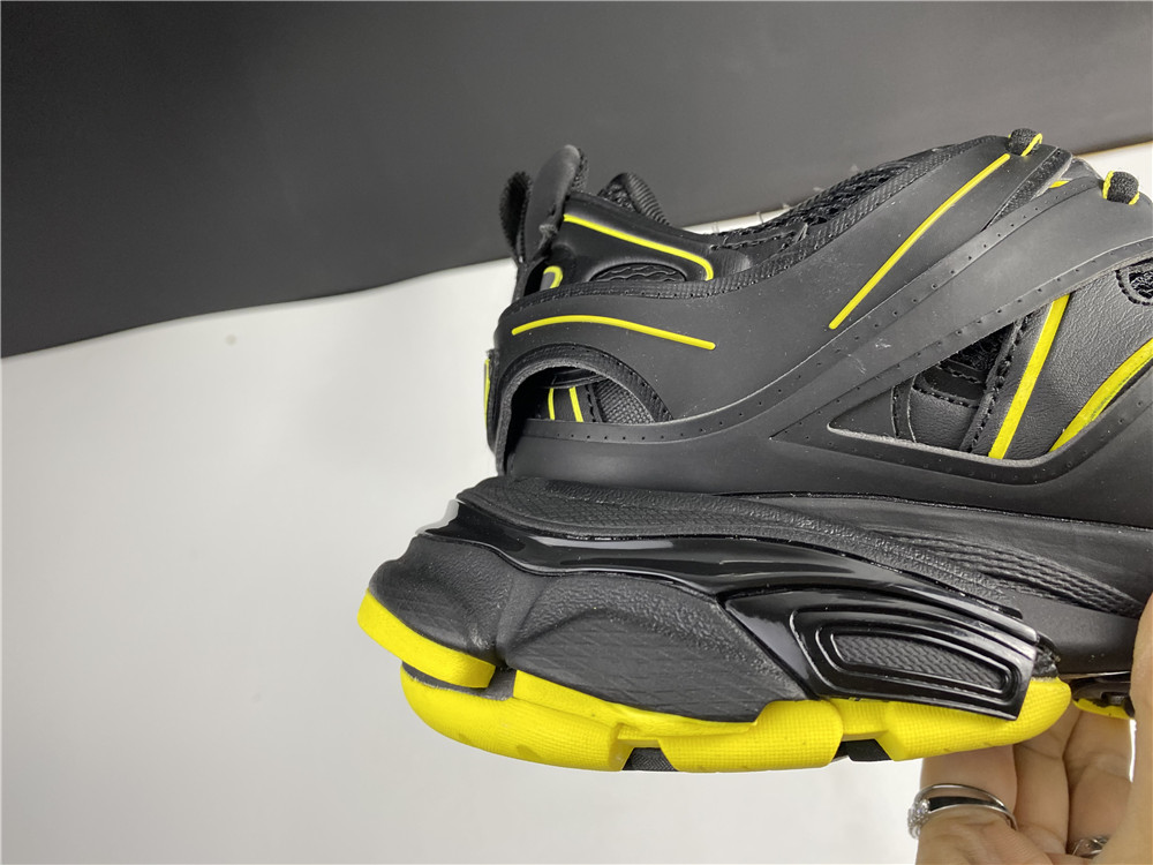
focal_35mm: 26
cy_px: 432
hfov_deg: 67.3
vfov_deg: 53.1
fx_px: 866
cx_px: 576
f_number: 1.8
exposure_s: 1/100
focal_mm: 4.25
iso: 100
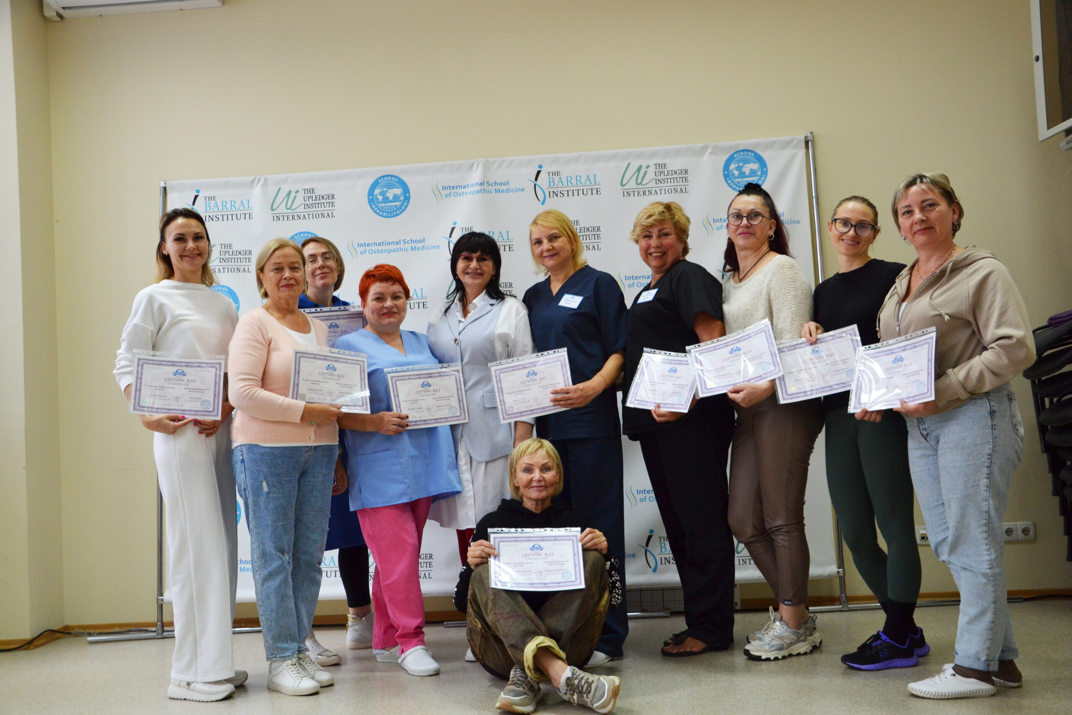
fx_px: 1072
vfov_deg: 36.9
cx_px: 536
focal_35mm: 36
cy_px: 358
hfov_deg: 53.1
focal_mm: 24
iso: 720
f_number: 3.8
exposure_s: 1/60
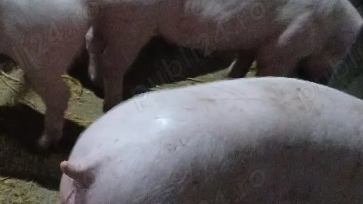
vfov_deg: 18.0
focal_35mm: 67
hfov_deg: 30.7
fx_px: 645
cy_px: 78
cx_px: 73
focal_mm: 3.98
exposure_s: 1/14.3
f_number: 1.8
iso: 1600
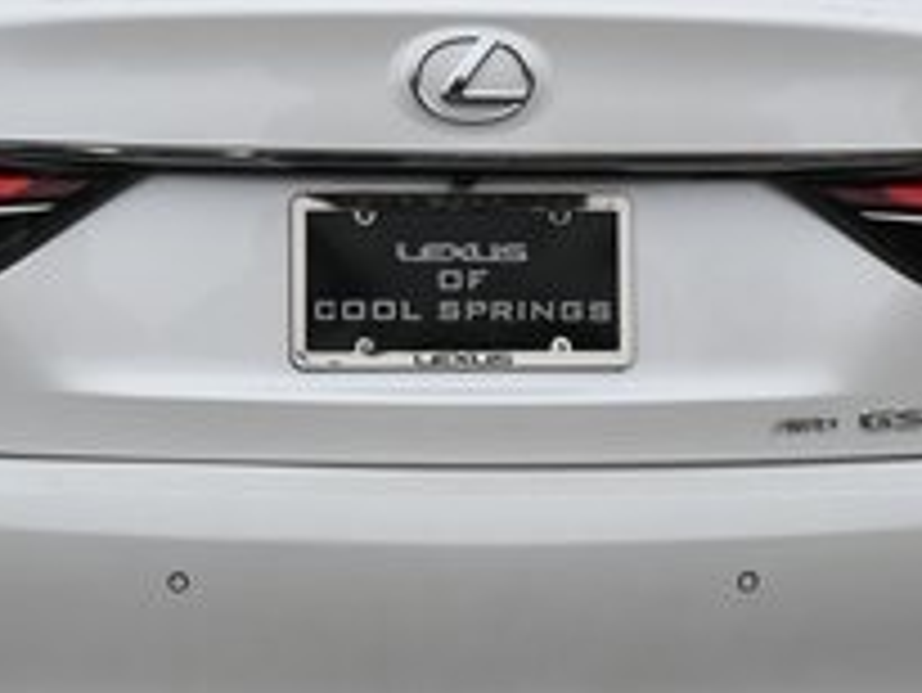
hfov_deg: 24.7
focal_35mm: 79
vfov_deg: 18.7
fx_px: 2099
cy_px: 308
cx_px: 387
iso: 140
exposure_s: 1/250
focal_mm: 17.5
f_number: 5.6
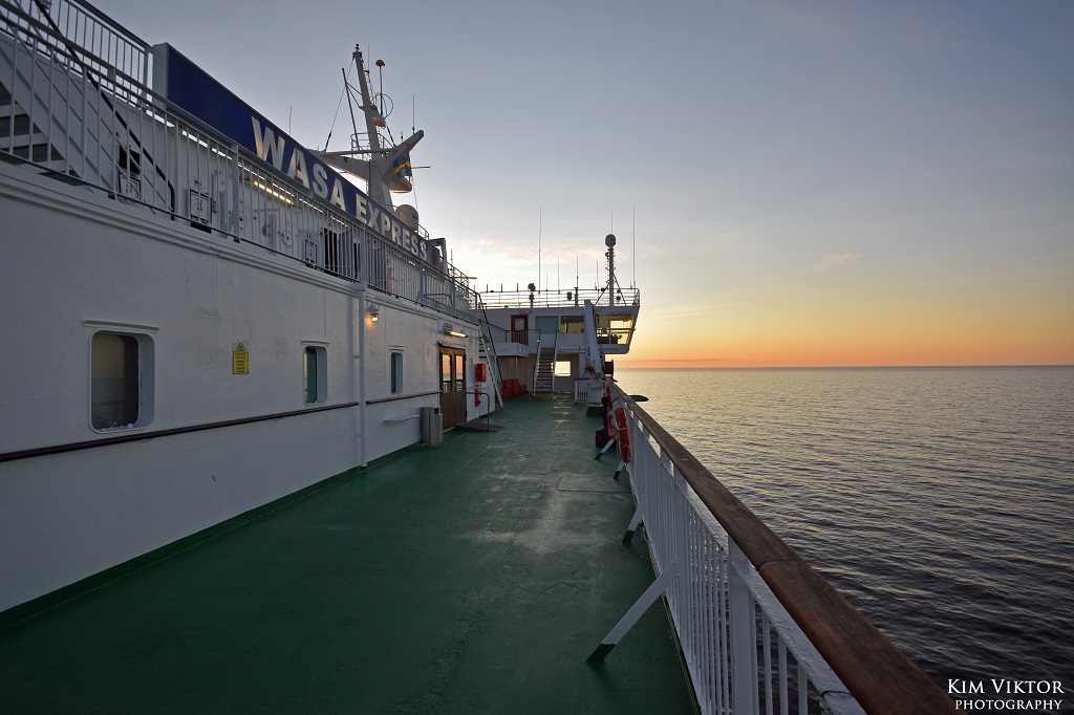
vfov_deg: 43.6
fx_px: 895
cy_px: 358
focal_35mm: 30
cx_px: 537
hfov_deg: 61.9
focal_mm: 20
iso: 200
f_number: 9
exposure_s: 1/320
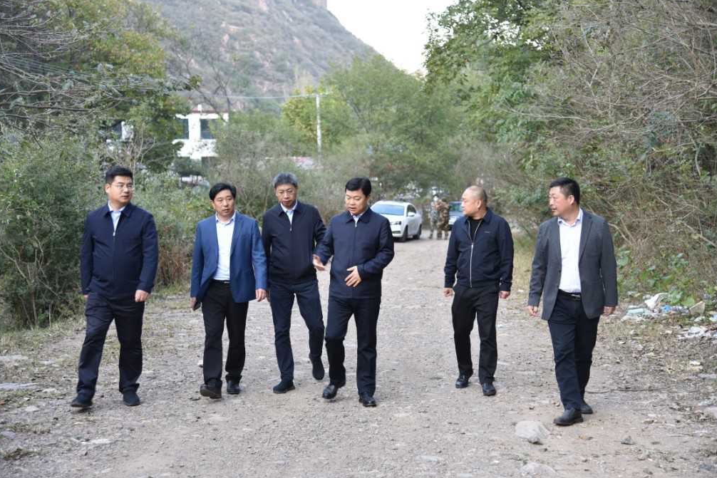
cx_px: 358
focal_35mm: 59
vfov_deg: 23.0
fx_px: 1175
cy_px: 237
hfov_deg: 33.9
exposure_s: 1/50
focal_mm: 58
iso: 125
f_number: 4
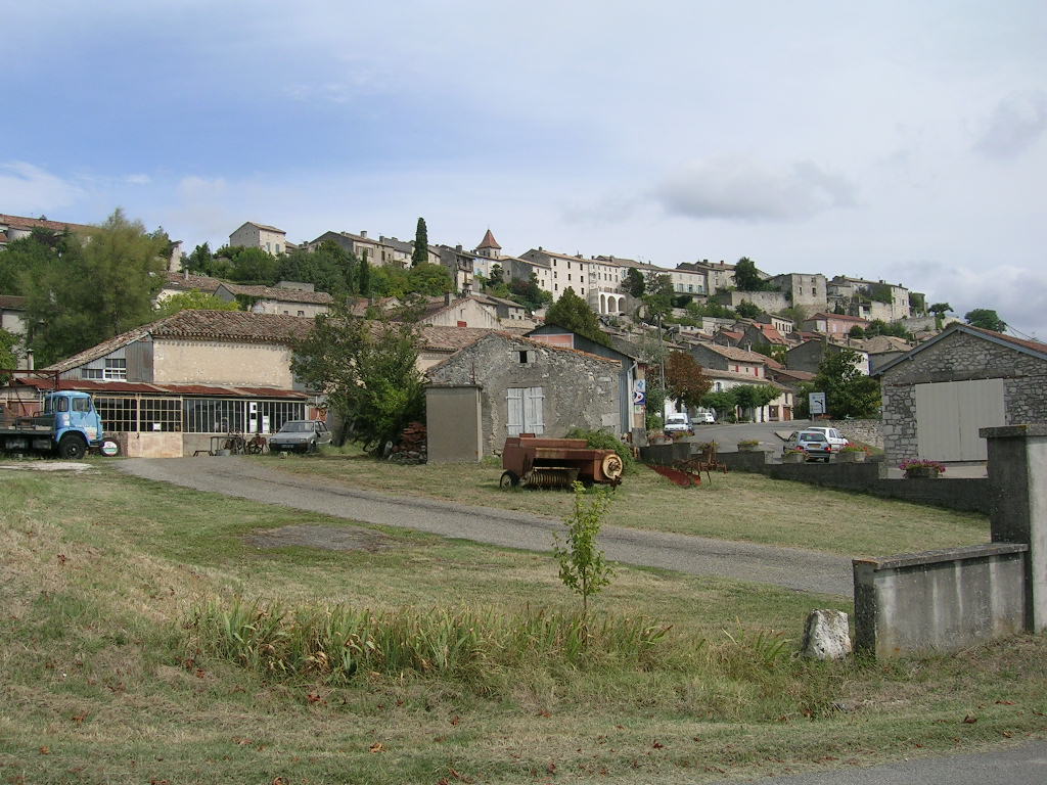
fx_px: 1059
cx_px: 524
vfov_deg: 40.7
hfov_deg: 52.6
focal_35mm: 35
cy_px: 392
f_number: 4.8
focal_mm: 5.4
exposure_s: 1/651
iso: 50
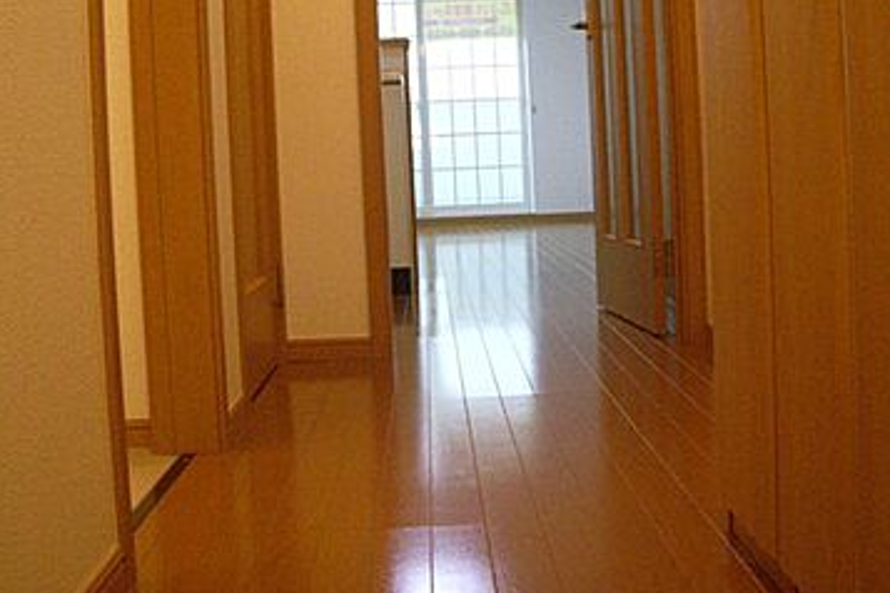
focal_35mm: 49
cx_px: 446
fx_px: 1211
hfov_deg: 40.3
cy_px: 194
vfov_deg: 27.3
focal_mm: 5.8
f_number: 2.6
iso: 320
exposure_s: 1/50
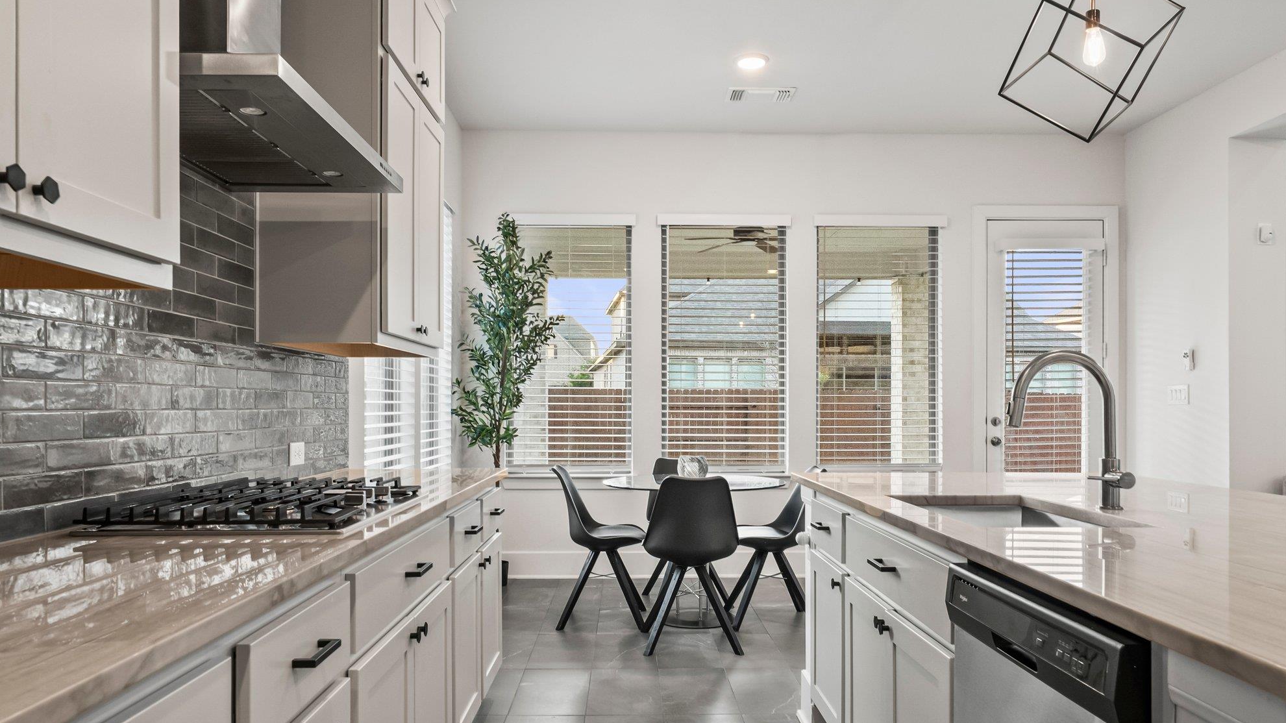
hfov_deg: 71.9
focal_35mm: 26
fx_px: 887
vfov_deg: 44.3
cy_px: 406
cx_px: 644
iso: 2500
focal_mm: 24
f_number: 10
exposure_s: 1/10
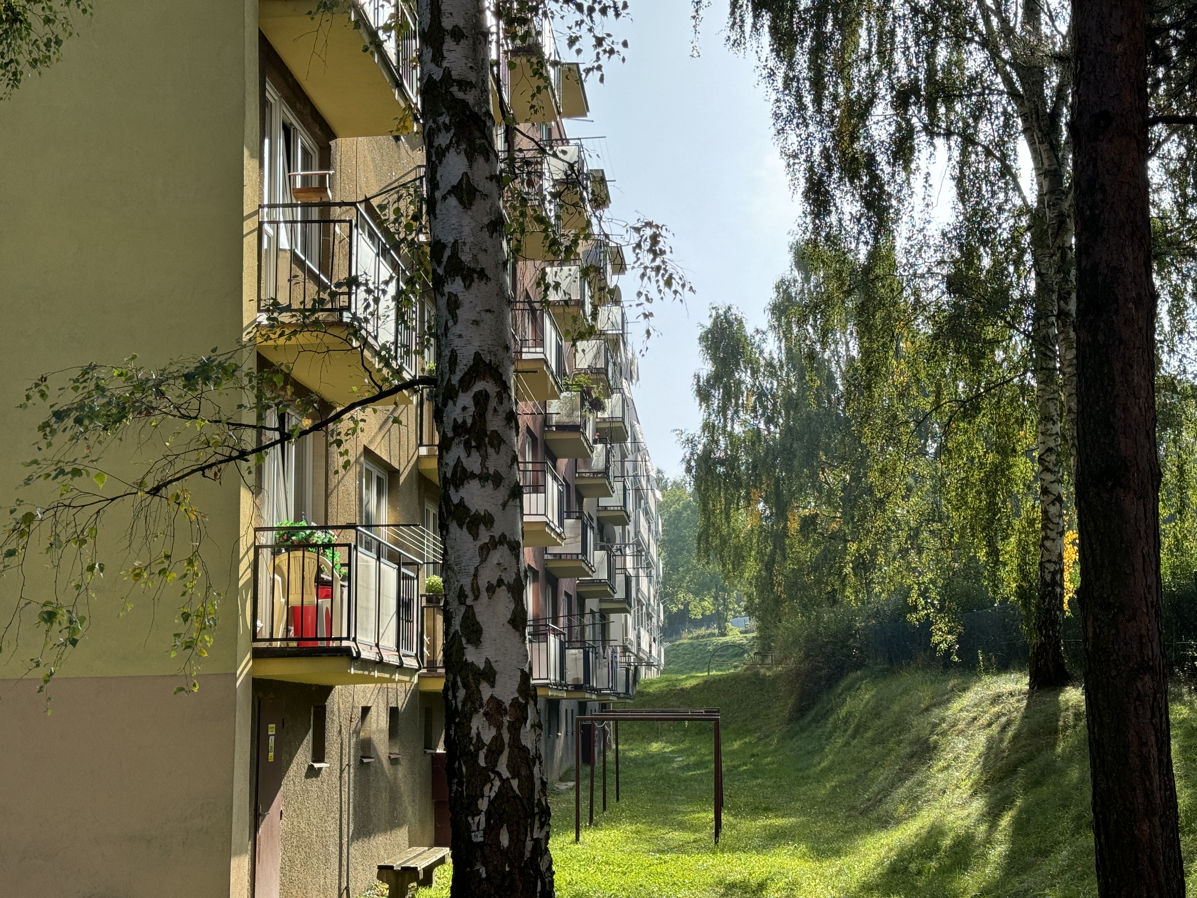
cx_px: 598
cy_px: 449
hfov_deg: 39.7
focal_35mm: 48
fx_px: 1660
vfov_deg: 30.3
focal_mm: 6.86
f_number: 1.78
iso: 64
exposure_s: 1/1524
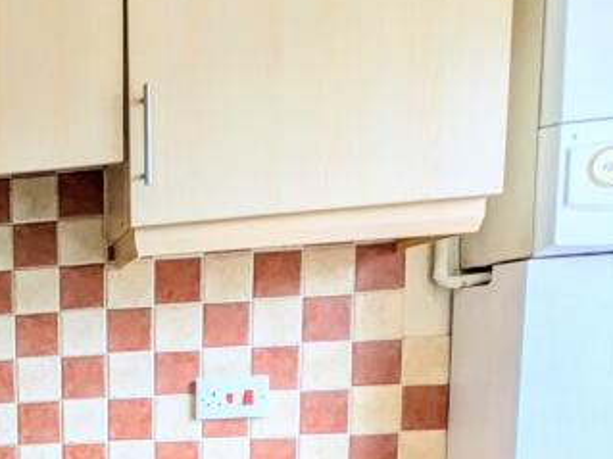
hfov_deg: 33.7
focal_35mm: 45
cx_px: -131
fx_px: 797
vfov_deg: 29.6
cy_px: 479
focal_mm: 1.83
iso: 72
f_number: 2.2
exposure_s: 1/50
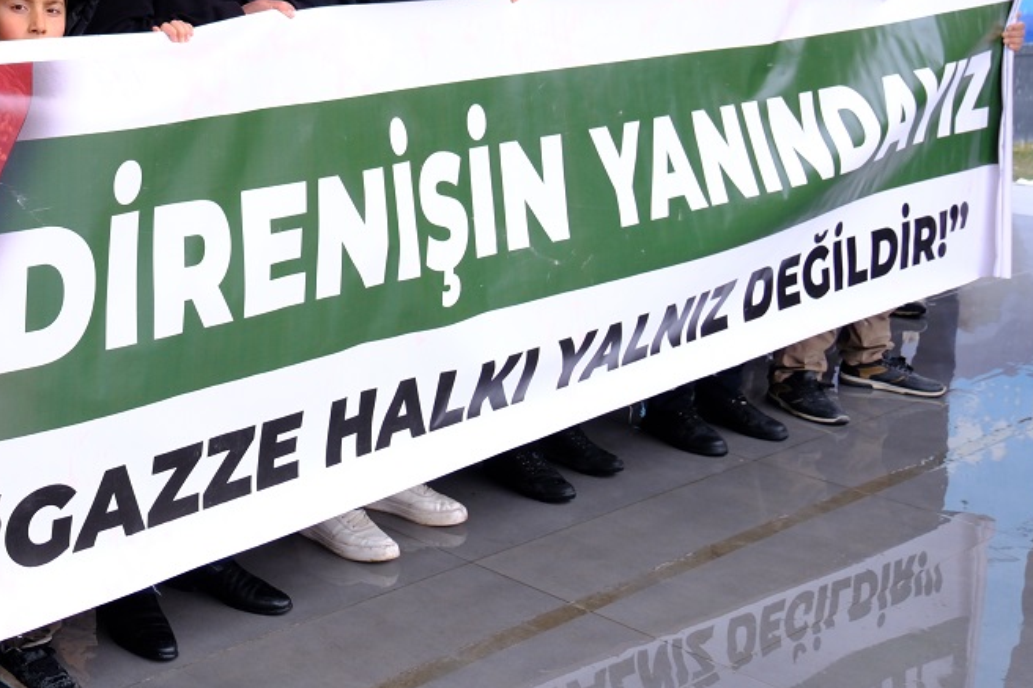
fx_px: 1434
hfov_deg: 36.2
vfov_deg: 26.3
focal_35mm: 50
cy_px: 94
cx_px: 35
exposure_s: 1/60
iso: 250
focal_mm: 16
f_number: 4
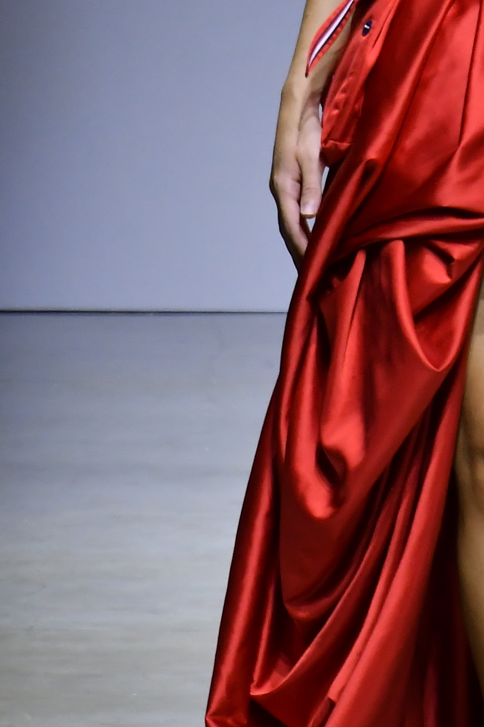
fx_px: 8735
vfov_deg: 4.8
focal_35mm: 433
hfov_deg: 3.2
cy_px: 18
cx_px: 500
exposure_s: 1/320
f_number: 5.6
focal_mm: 80
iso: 1250
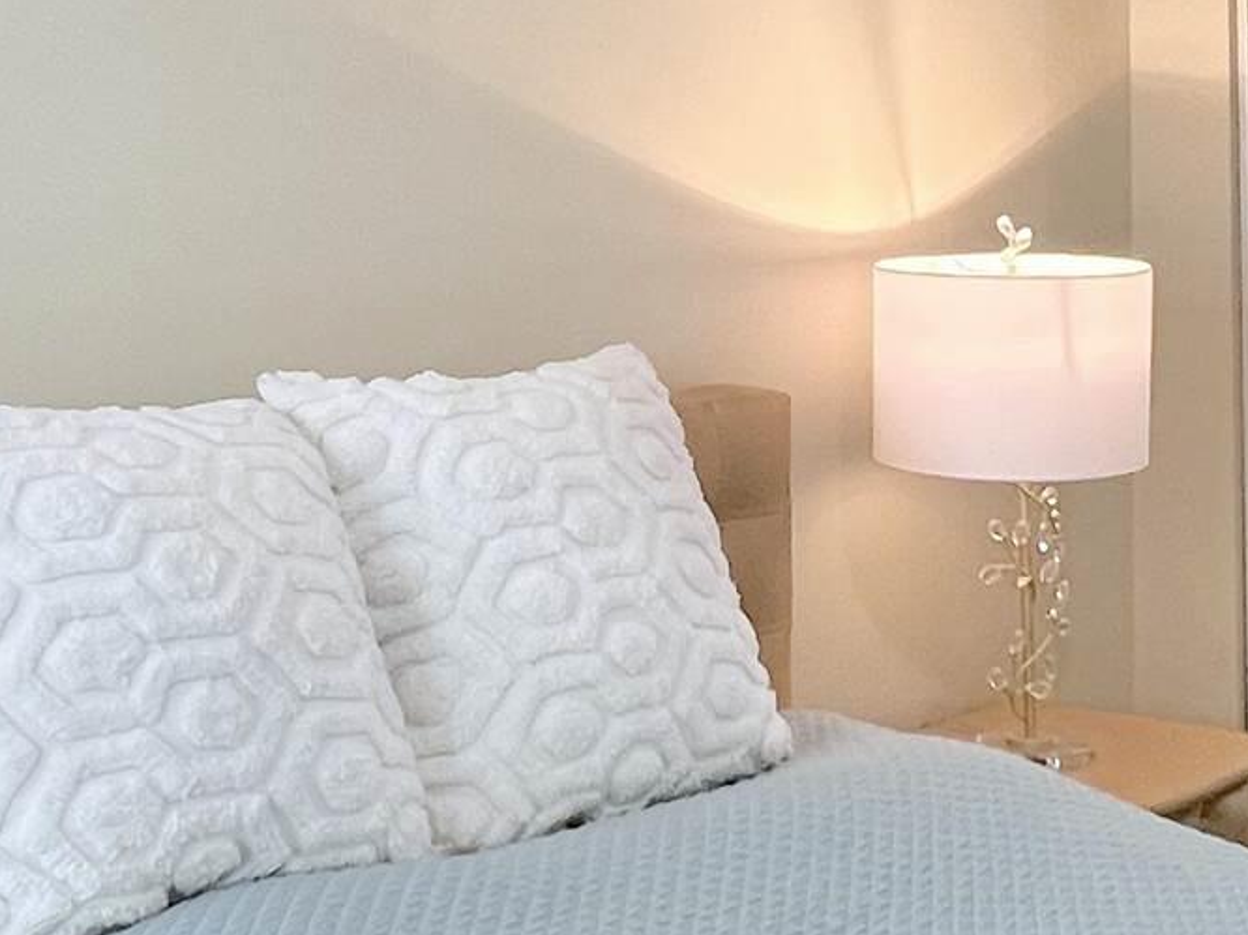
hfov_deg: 32.1
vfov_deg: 24.1
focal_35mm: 60
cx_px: 761
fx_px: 2162
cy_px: 232
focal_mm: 1.57
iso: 160
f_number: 1.8
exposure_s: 1/60
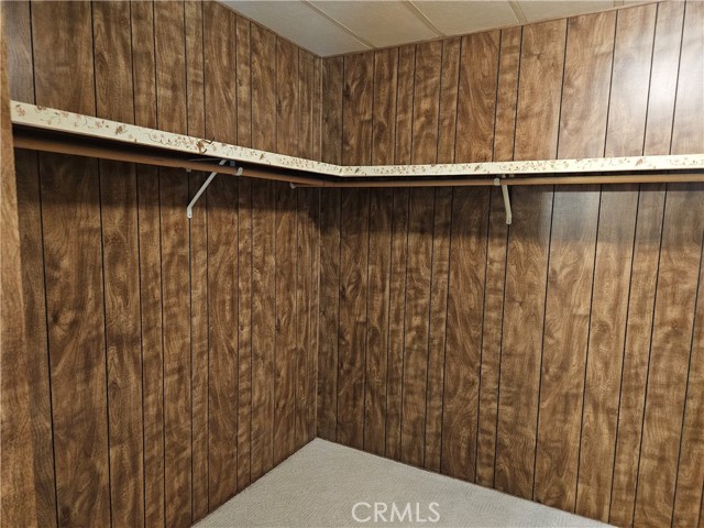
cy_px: 264
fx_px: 468
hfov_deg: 73.9
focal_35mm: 23
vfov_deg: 58.9
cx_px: 352
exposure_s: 1/24
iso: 640
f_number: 1.8
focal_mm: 5.4
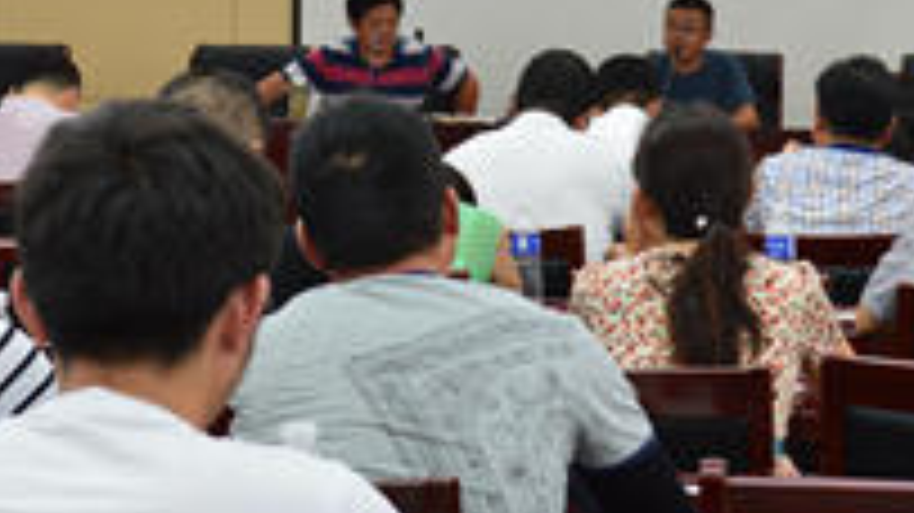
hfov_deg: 15.0
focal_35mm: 144
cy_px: 115
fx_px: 3477
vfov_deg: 8.4
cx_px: 333
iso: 400
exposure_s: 1/15
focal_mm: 31
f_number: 6.3
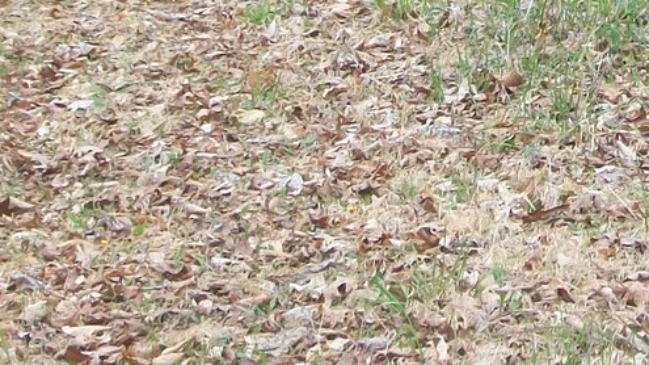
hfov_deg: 9.7
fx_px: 3785
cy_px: -333
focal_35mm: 220
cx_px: 602
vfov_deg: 5.4
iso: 160
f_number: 4.1
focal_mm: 11
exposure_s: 1/100
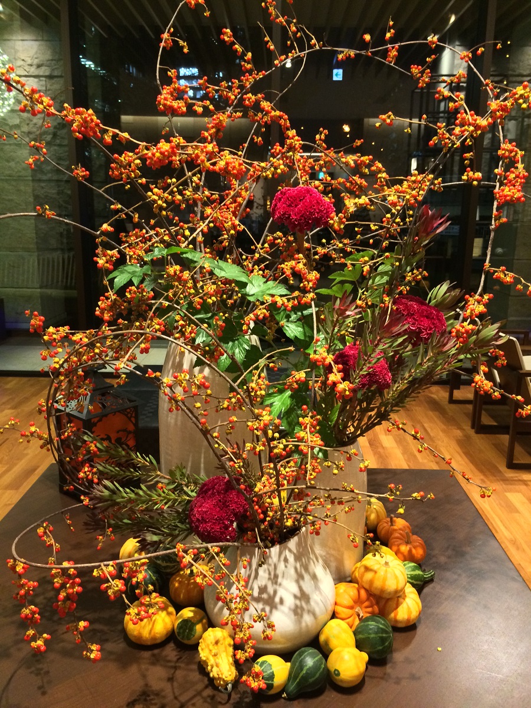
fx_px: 593
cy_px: 354
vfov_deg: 61.7
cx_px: 266
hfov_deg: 48.2
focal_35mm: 29
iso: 320
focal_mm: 4.15
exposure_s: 1/24
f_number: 2.2
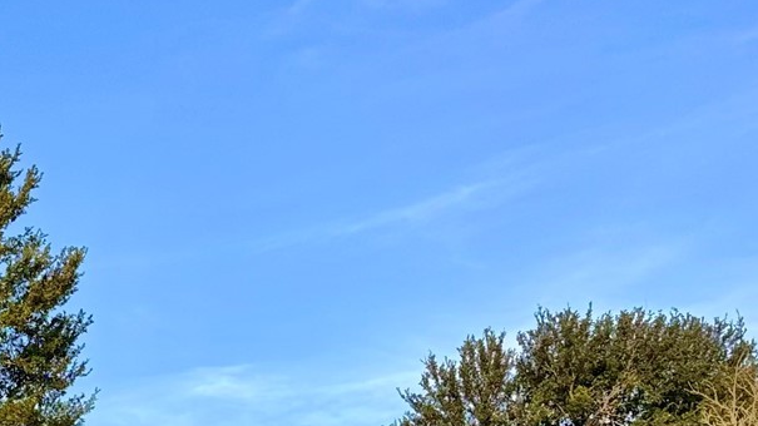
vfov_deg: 14.0
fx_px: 1668
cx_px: -281
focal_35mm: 83
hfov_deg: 22.4
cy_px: 556
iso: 80
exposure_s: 1/1094
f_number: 1.78
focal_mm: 6.76
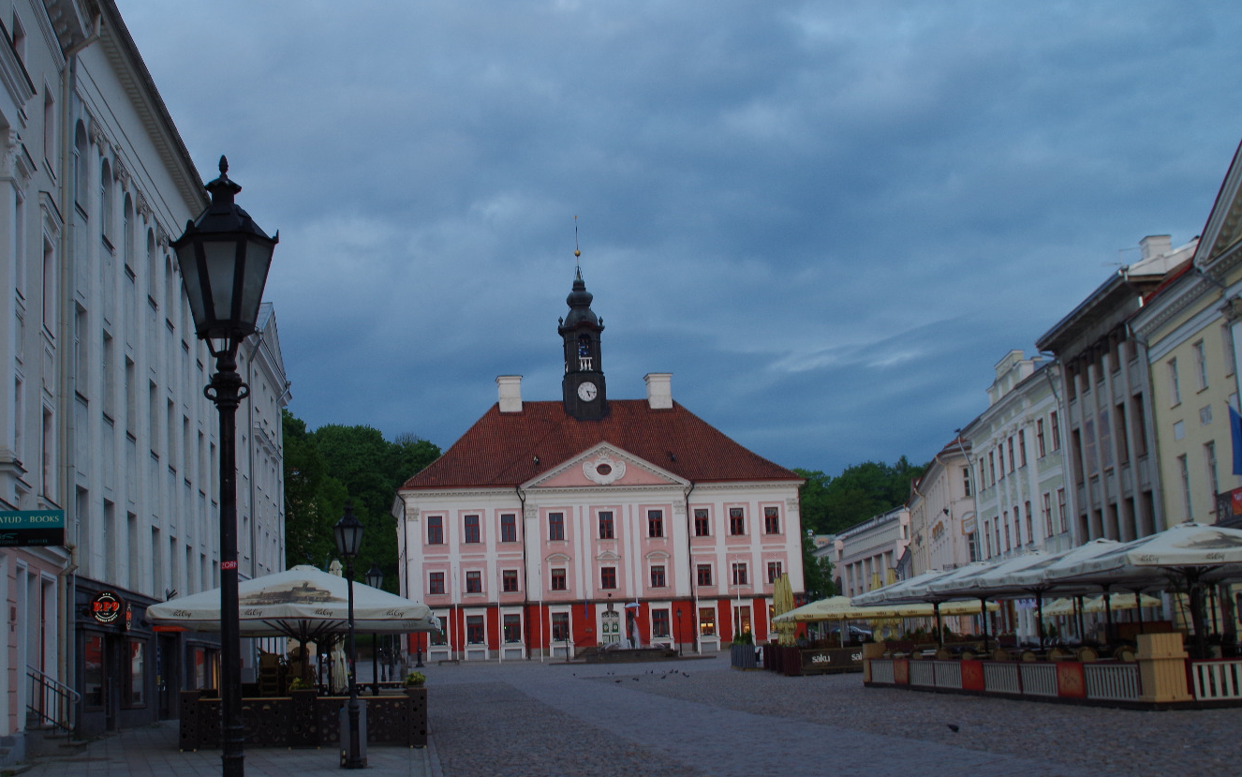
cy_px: 429
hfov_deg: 44.2
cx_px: 528
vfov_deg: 28.6
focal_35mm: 45
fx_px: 1523
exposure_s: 1/50
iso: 250
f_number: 8
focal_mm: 24
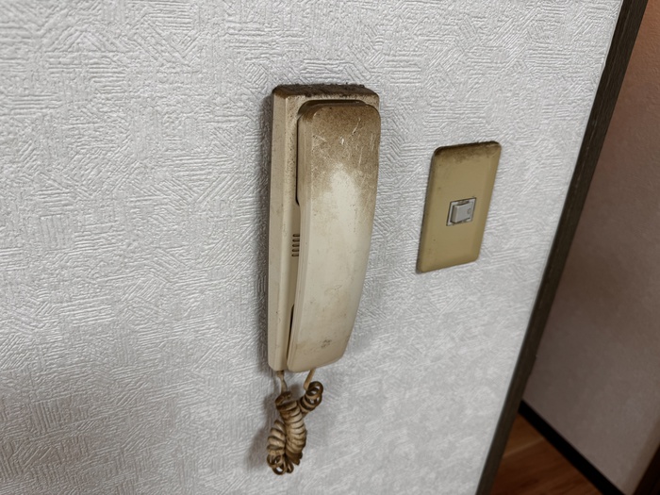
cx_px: 330
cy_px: 248
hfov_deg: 71.6
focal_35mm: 24
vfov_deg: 56.8
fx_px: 458
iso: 100
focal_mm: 6.76
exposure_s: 1/100
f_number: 1.78
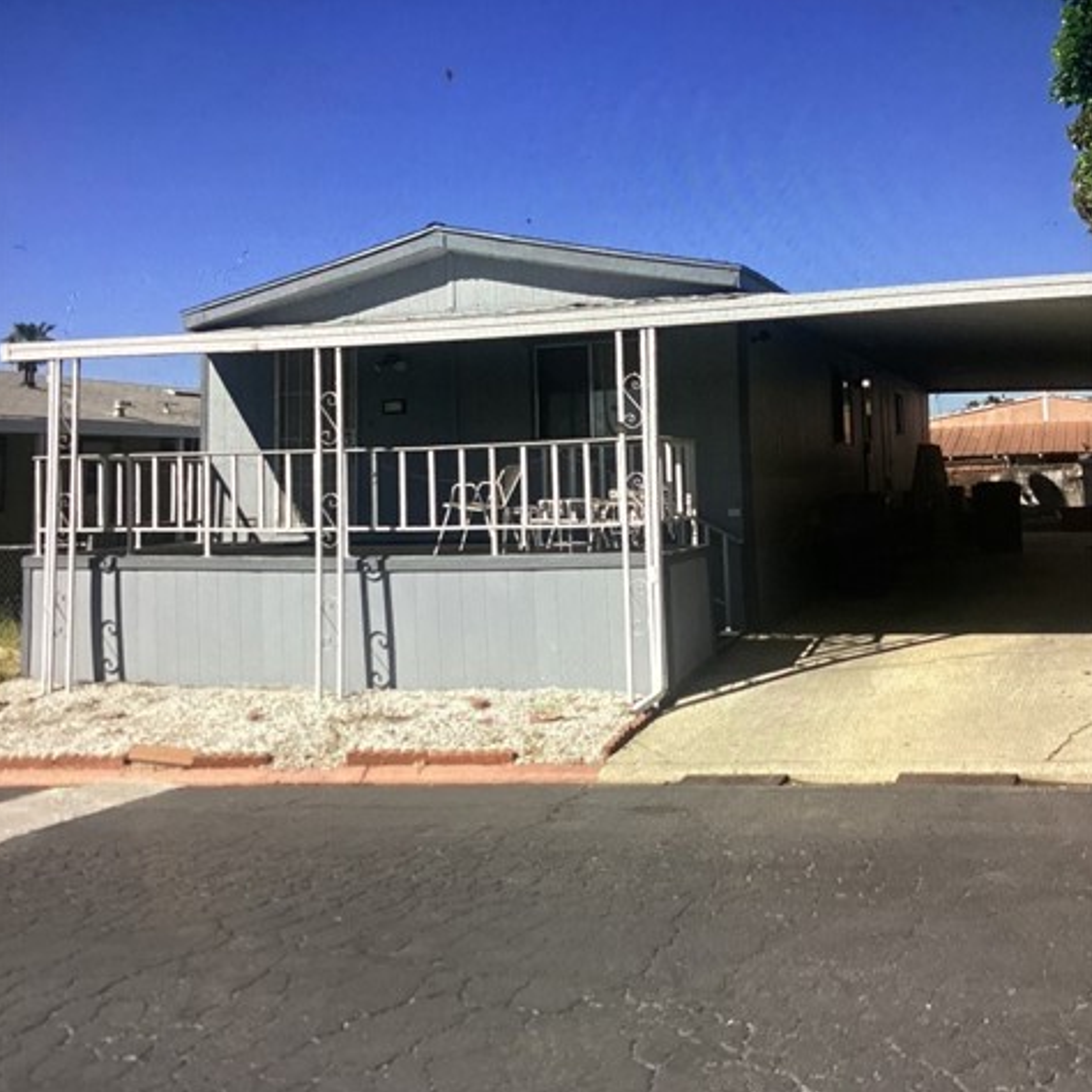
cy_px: 620
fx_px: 1321
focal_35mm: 37
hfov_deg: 44.9
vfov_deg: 44.8
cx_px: 544
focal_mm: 3.3
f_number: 2.4
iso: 250
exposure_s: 1/60
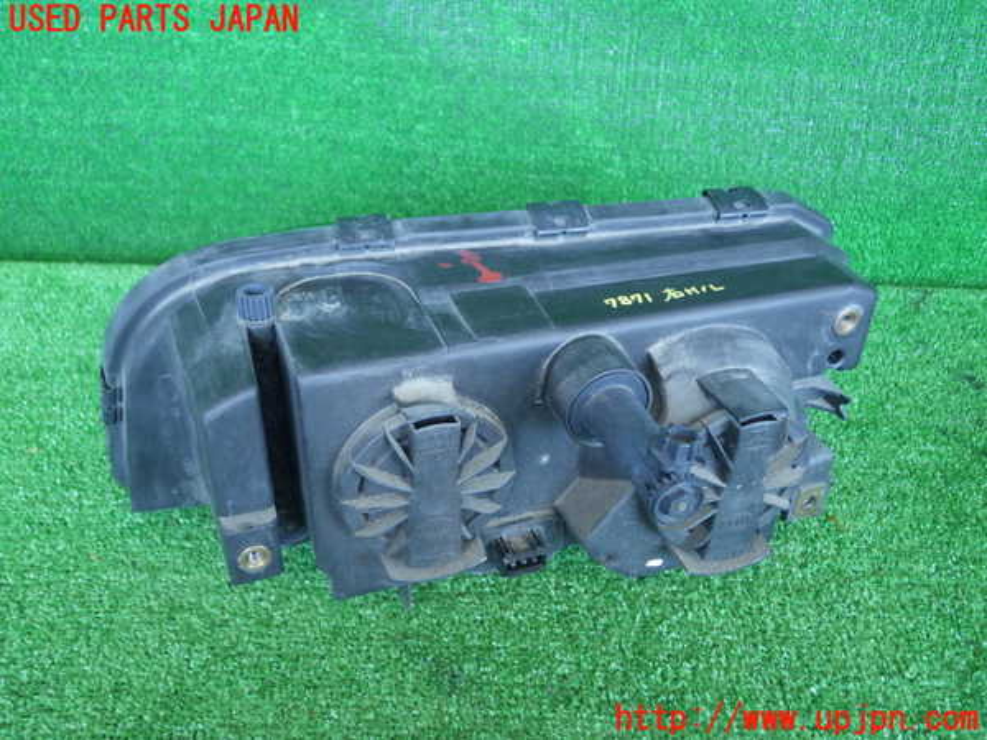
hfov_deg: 58.4
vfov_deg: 45.4
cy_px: 370
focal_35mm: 31
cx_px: 494
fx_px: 884
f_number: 2.3
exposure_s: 1/50
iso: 320
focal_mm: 5.5
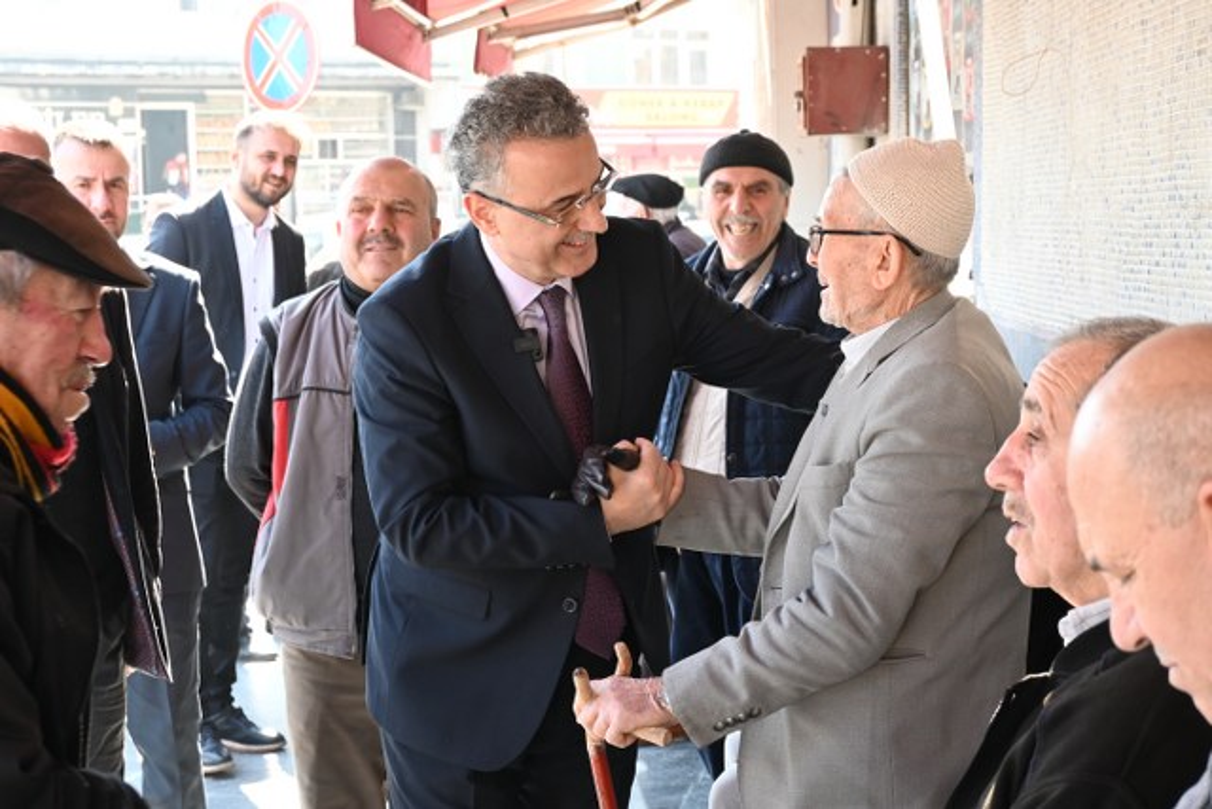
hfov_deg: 31.9
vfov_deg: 21.6
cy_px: 404
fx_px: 2121
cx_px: 606
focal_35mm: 63
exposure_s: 1/125
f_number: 5.6
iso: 800
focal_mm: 42
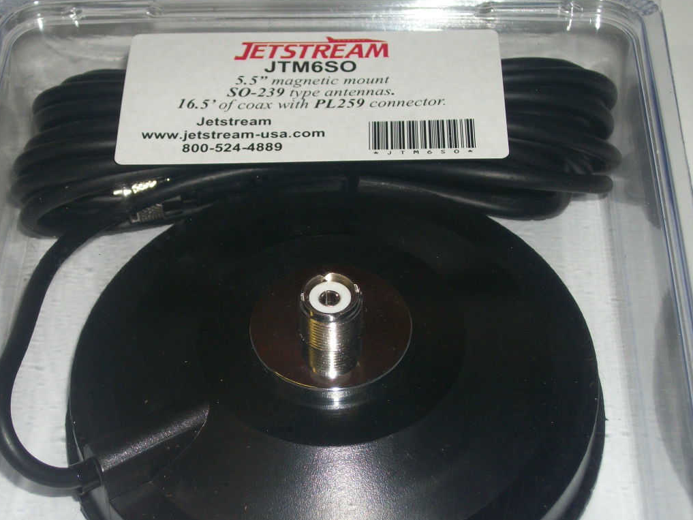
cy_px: 279
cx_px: 273
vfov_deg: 18.9
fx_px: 1562
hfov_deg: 25.0
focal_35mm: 78
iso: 80
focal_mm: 11
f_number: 4.1
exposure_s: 1/100
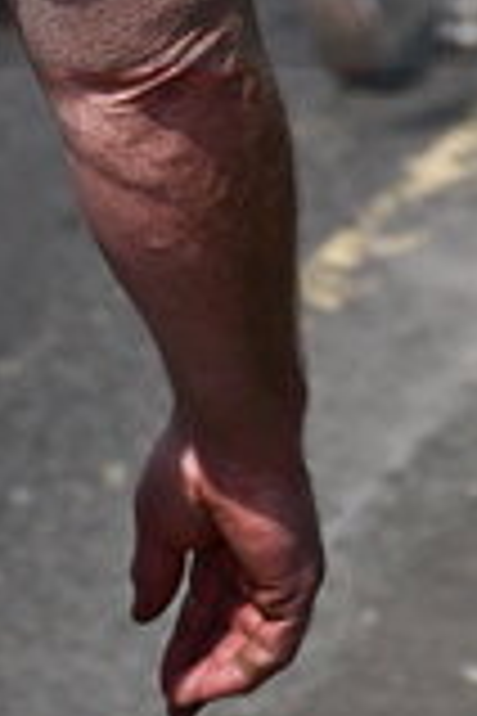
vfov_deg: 6.9
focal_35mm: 270
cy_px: -1342
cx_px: 122
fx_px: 5366
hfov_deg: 5.1
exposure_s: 1/2500
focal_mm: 42
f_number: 2.8
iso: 64
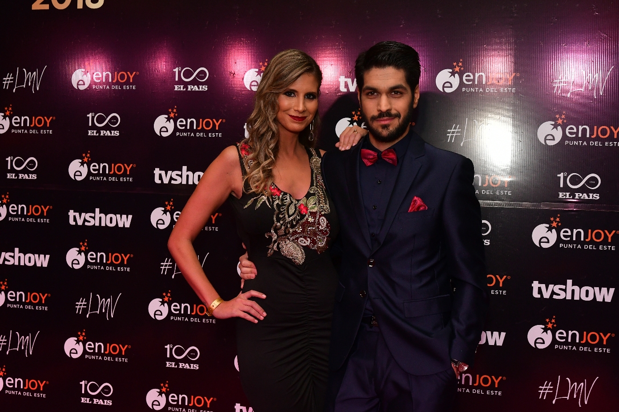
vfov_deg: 28.9
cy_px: 206
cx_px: 310
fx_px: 799
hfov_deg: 42.3
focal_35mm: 46
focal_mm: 31
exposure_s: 1/100
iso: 1250
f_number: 5
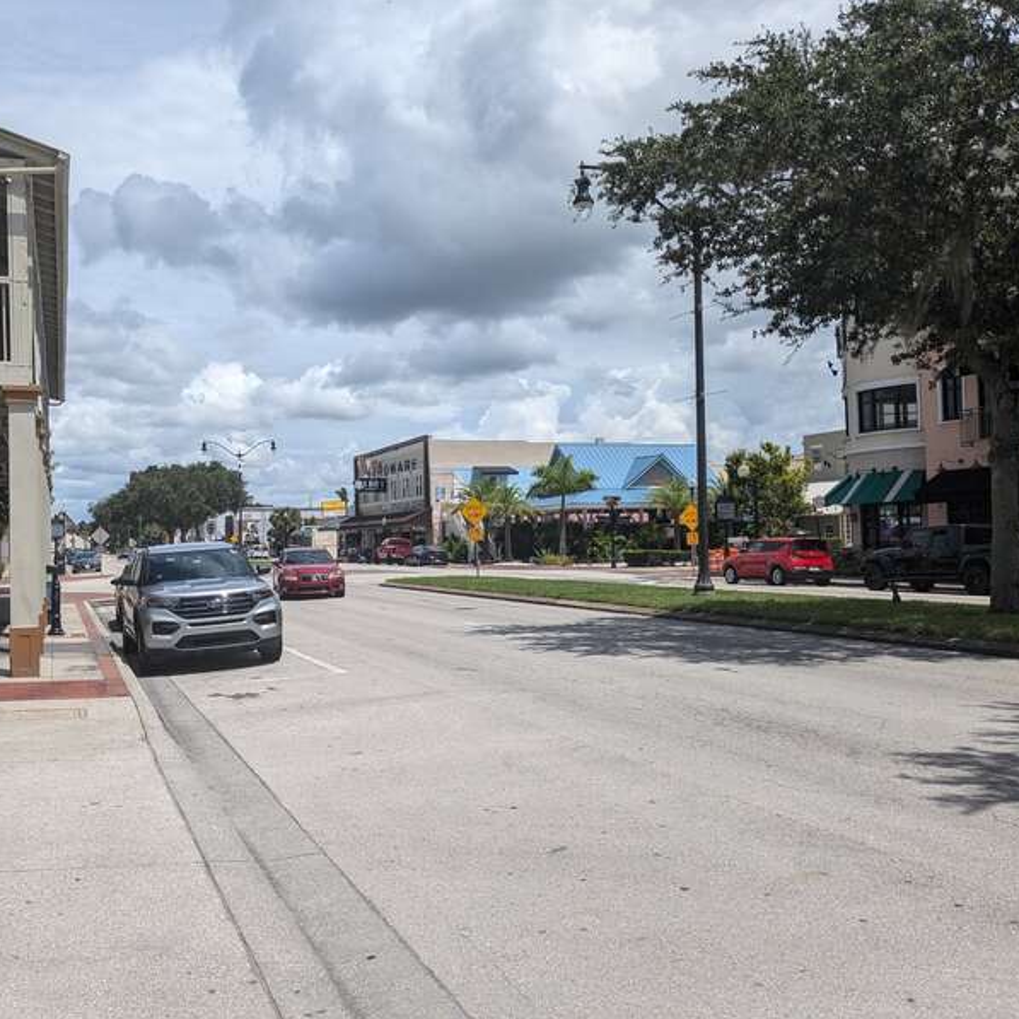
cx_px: 355
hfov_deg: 50.3
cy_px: 509
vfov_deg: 51.1
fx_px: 1066
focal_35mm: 32
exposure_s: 1/7812
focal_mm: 4.38
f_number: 1.73
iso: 72
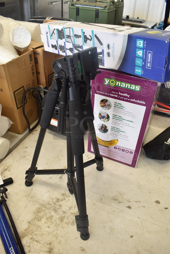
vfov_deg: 65.4
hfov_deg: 46.5
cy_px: 125
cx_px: 85
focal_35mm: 28
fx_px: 198
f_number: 5.6
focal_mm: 18
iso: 640
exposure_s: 1/60
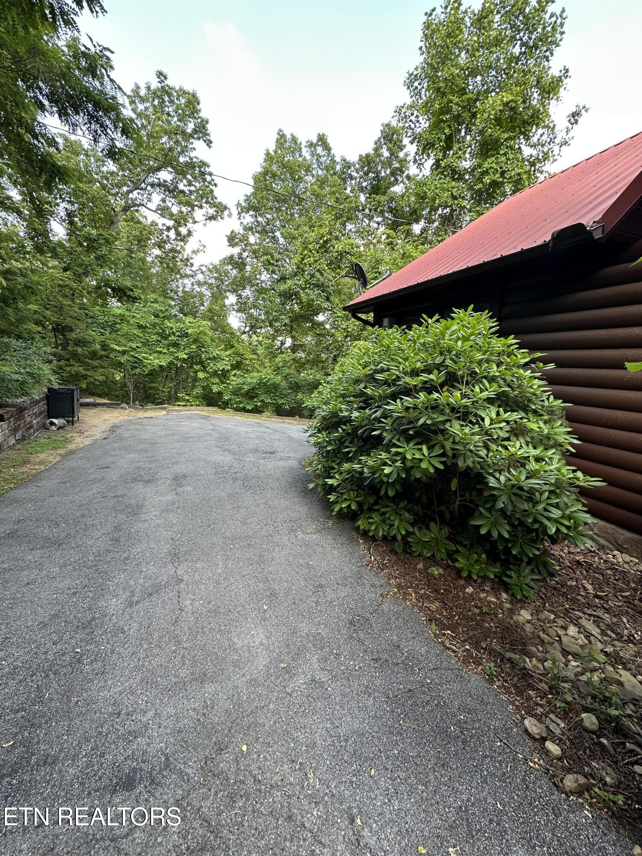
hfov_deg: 85.7
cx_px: 321
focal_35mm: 14
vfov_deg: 102.1
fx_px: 346
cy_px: 428
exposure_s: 1/99
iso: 64
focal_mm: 2.22
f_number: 2.2
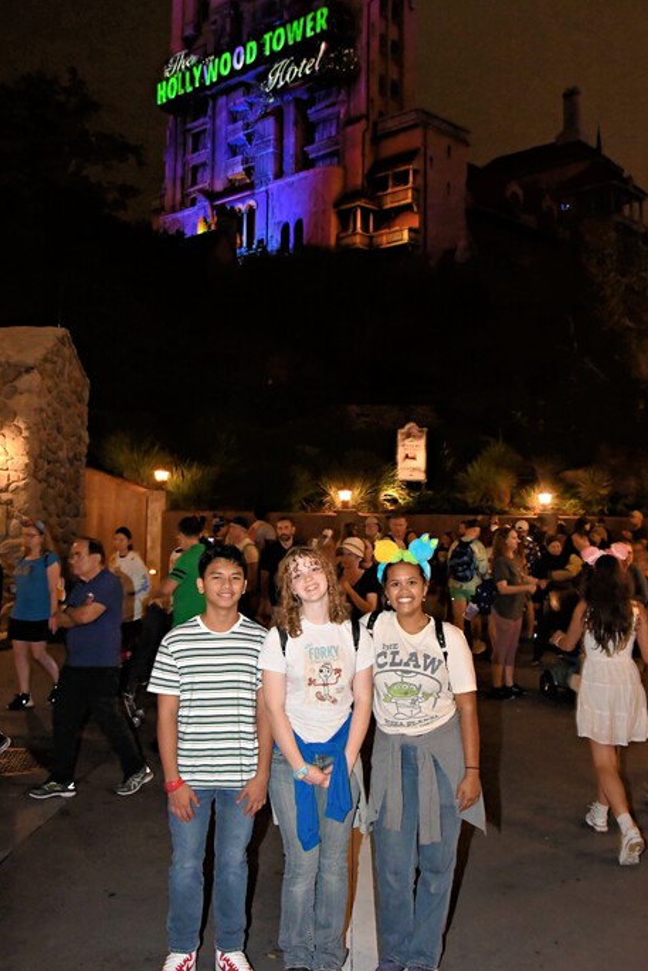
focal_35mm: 37
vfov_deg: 51.8
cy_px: 439
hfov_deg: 36.0
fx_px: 998
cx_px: 315
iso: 6400
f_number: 5.6
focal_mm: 22
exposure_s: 1/30
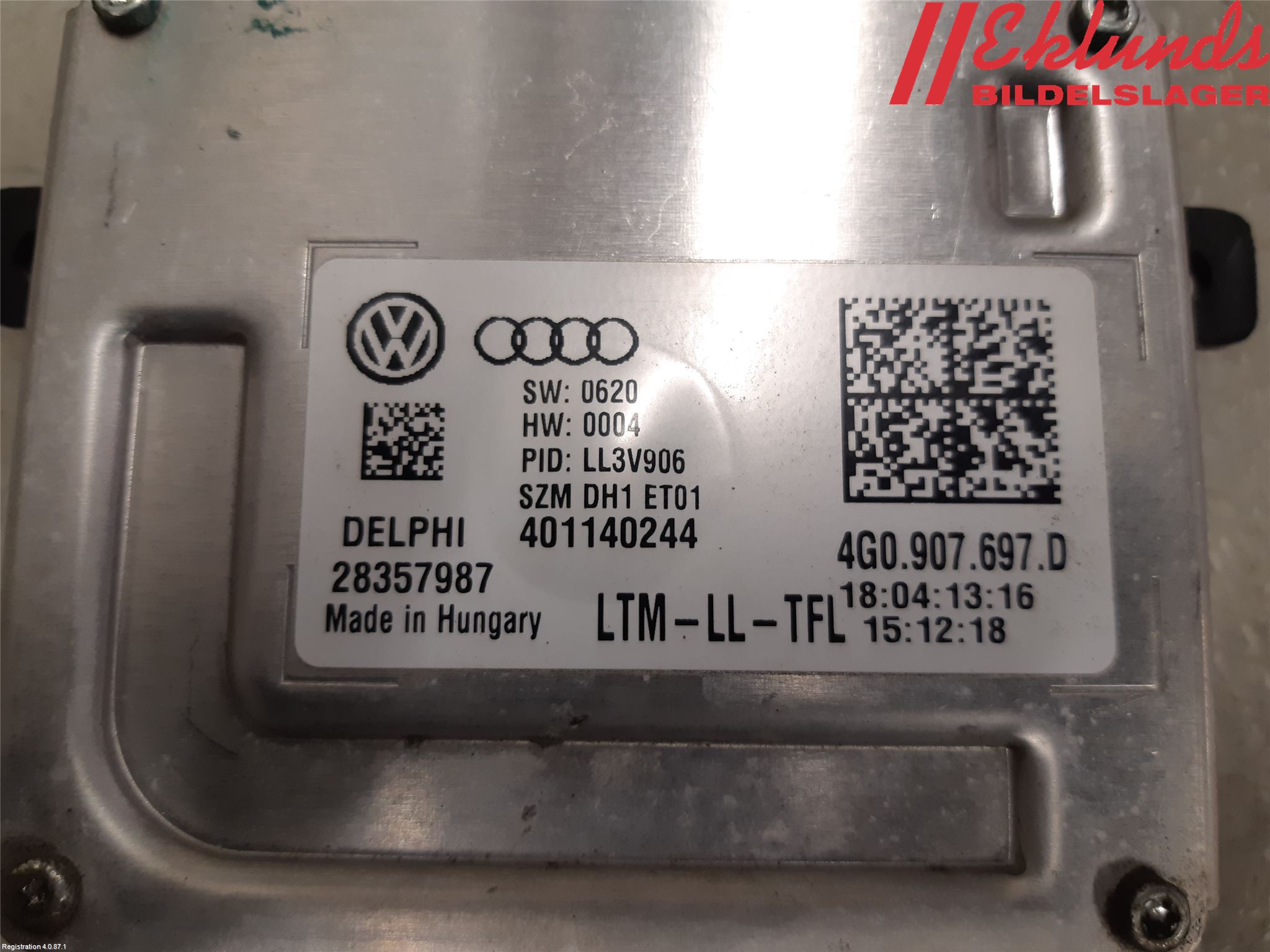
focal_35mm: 26
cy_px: 476
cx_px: 635
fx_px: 954
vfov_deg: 53.1
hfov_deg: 67.3
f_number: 1.7
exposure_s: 1/50
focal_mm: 3.93
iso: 64
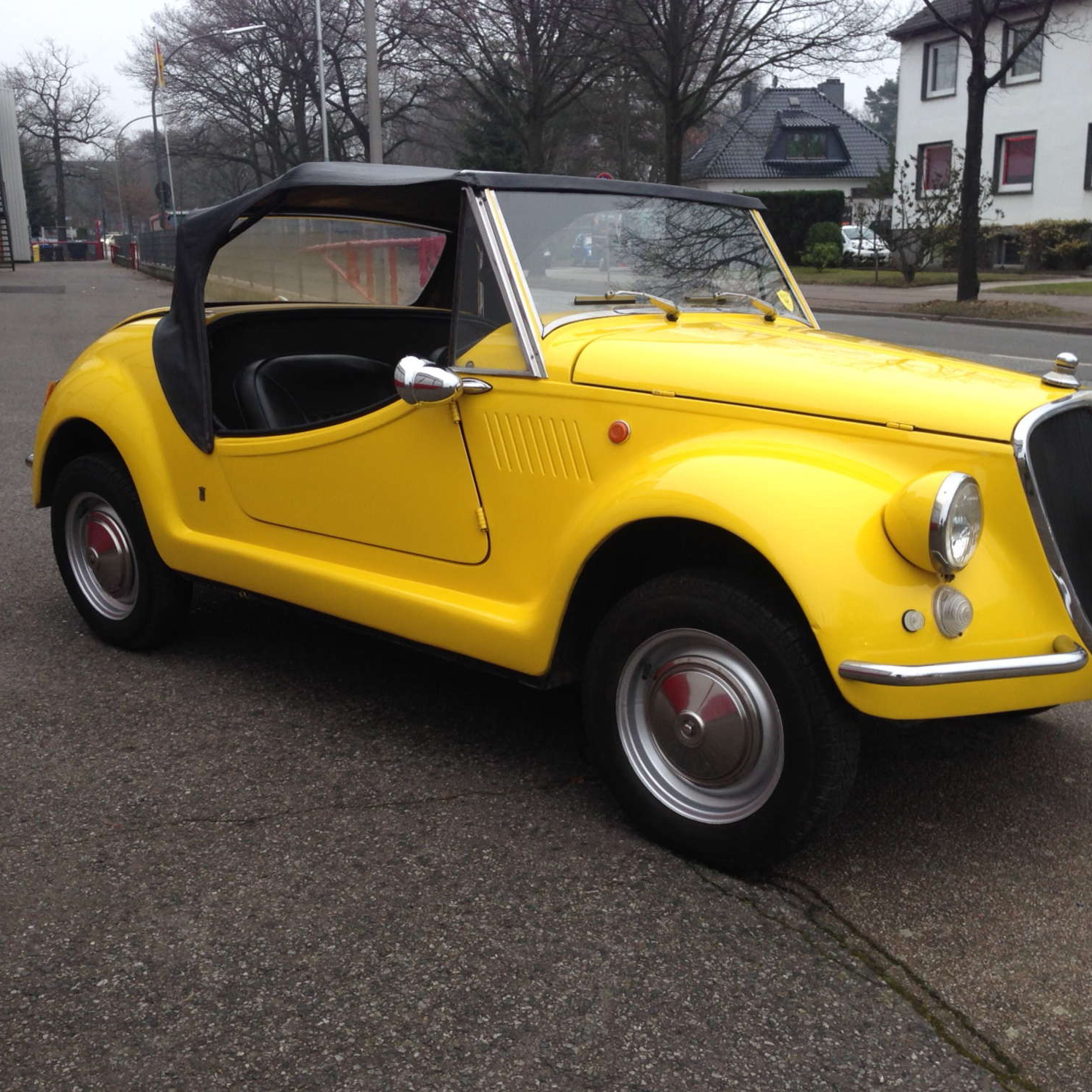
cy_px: 547
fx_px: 1392
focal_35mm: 39
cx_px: 587
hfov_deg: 42.8
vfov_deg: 42.8
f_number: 2.4
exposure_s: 1/60
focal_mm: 4.12
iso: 50
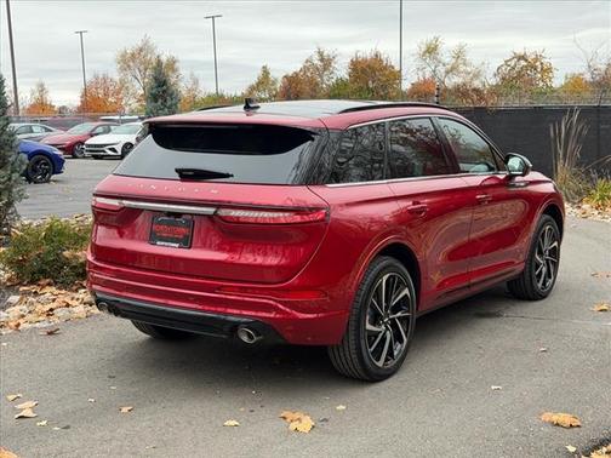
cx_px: 306
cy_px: 229
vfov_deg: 30.3
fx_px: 847
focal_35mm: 48
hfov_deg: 39.7
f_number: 1.78
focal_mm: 6.76
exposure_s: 1/405
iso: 80
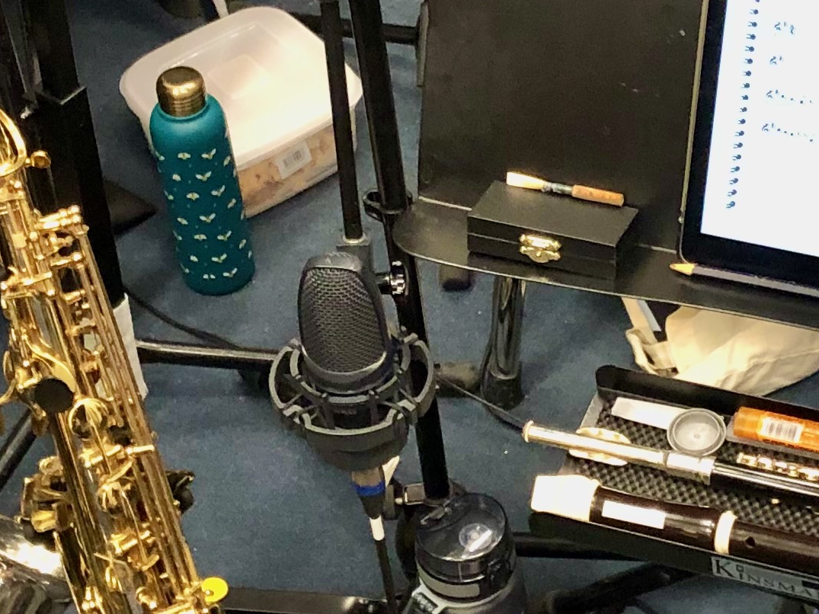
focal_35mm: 105
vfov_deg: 14.1
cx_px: 539
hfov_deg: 18.7
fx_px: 2484
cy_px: 289
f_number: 1.8
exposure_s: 1/7
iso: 80
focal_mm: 3.99
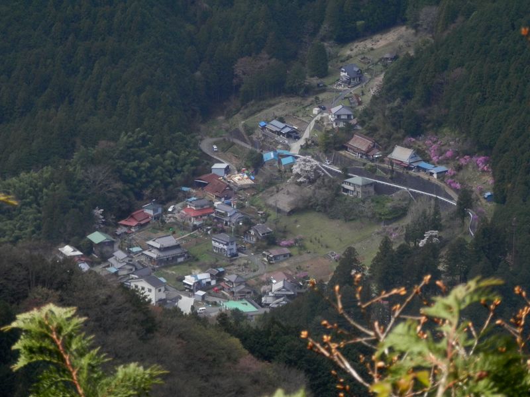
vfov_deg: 7.3
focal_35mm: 204
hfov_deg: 9.7
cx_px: 265
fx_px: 3123
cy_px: 198
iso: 160
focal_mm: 36.5
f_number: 5.9
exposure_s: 1/200
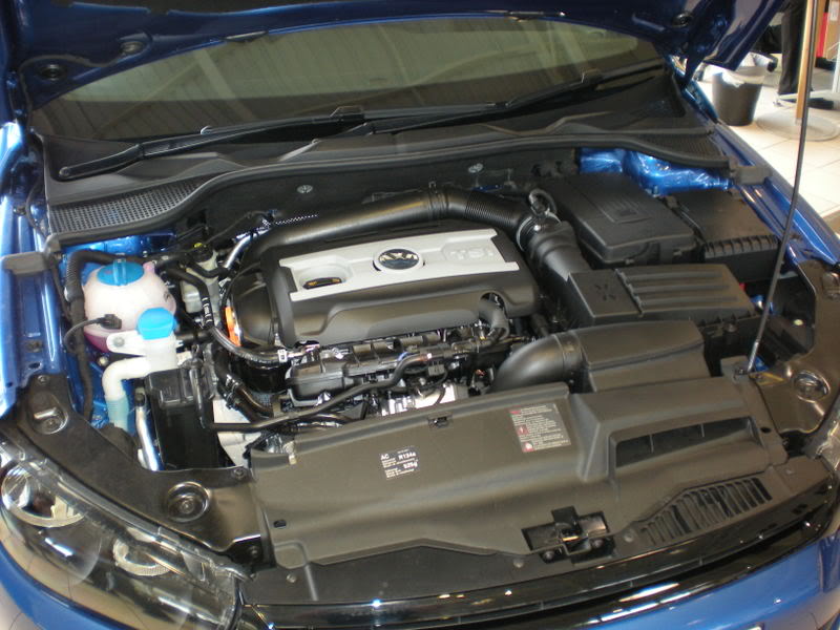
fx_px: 922
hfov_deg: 49.0
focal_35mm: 38
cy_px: 315
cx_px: 420
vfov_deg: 37.7
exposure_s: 1/30
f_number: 3.1
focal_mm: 6.3
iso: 152
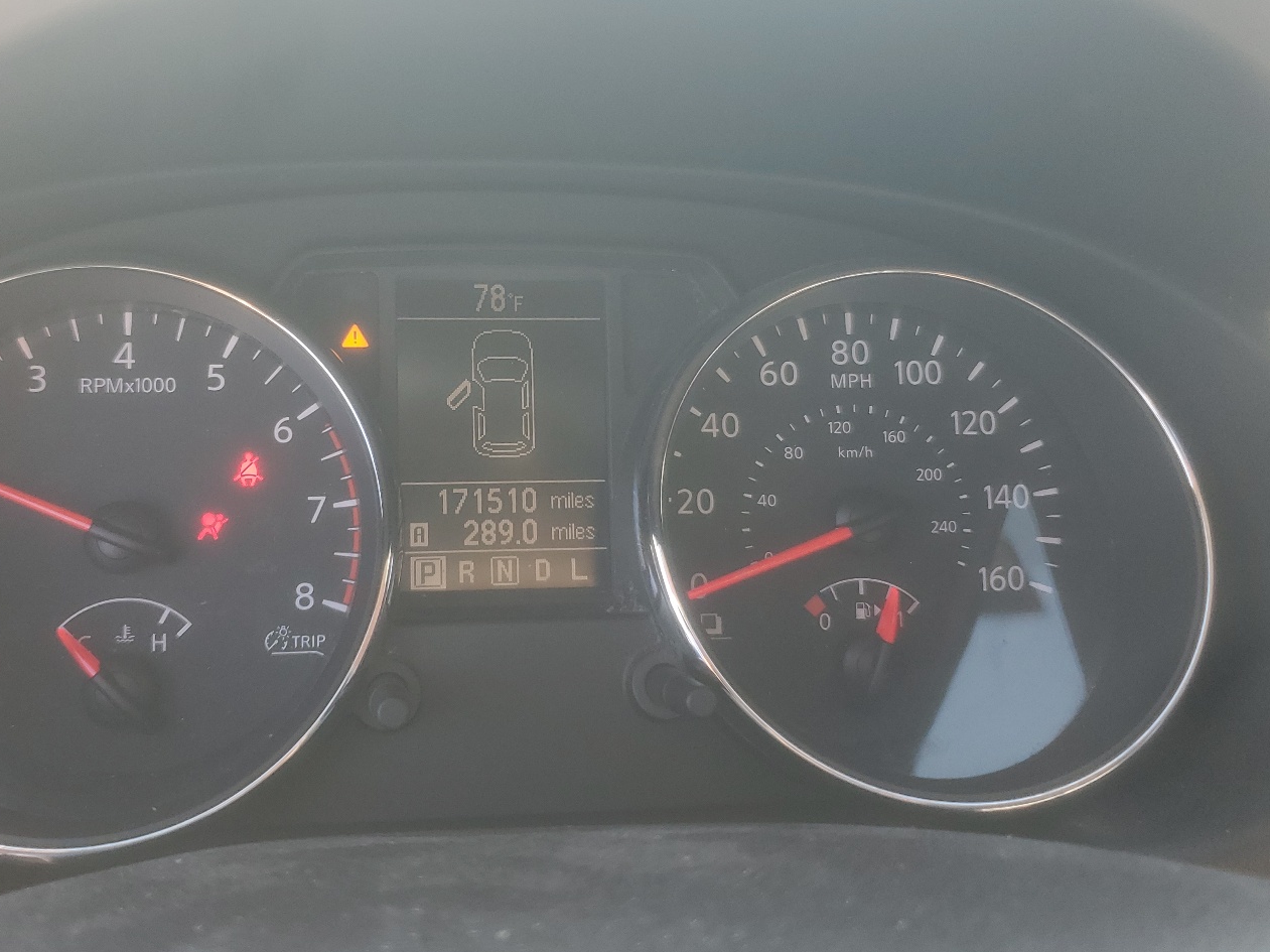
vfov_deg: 42.8
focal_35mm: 33
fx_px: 1210
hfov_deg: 54.7
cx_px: 468
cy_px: 403
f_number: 1.5
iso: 50
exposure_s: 1/133
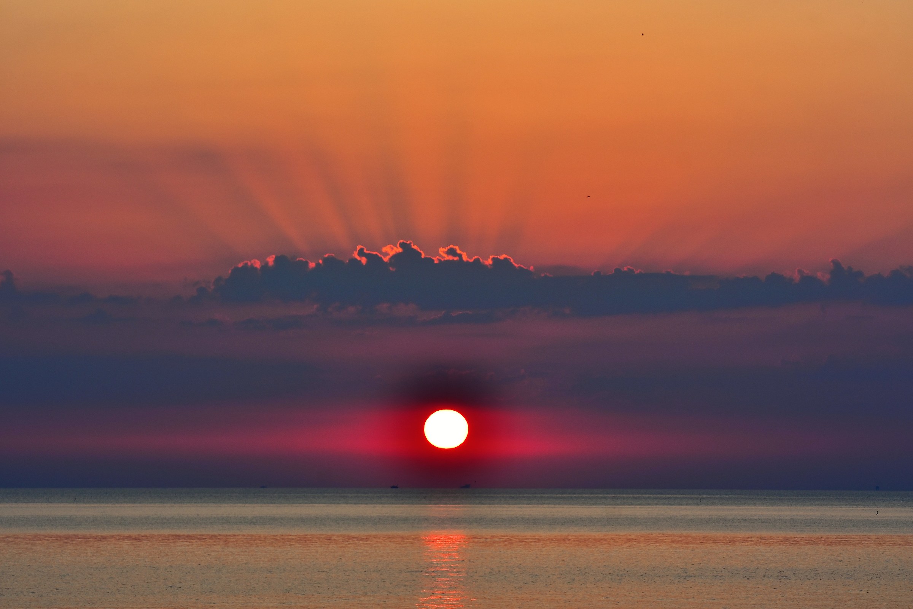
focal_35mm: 180
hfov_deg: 11.4
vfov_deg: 7.6
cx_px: 456
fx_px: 4565
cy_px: 304
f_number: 6.3
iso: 100
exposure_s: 1/200
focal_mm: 120
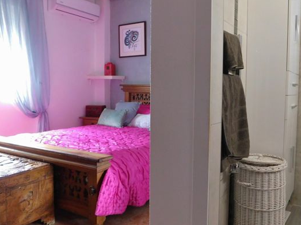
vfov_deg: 45.4
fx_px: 269
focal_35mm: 31
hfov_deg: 57.8
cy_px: 104
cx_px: 183
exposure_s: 1/25
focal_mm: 4
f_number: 3
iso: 400
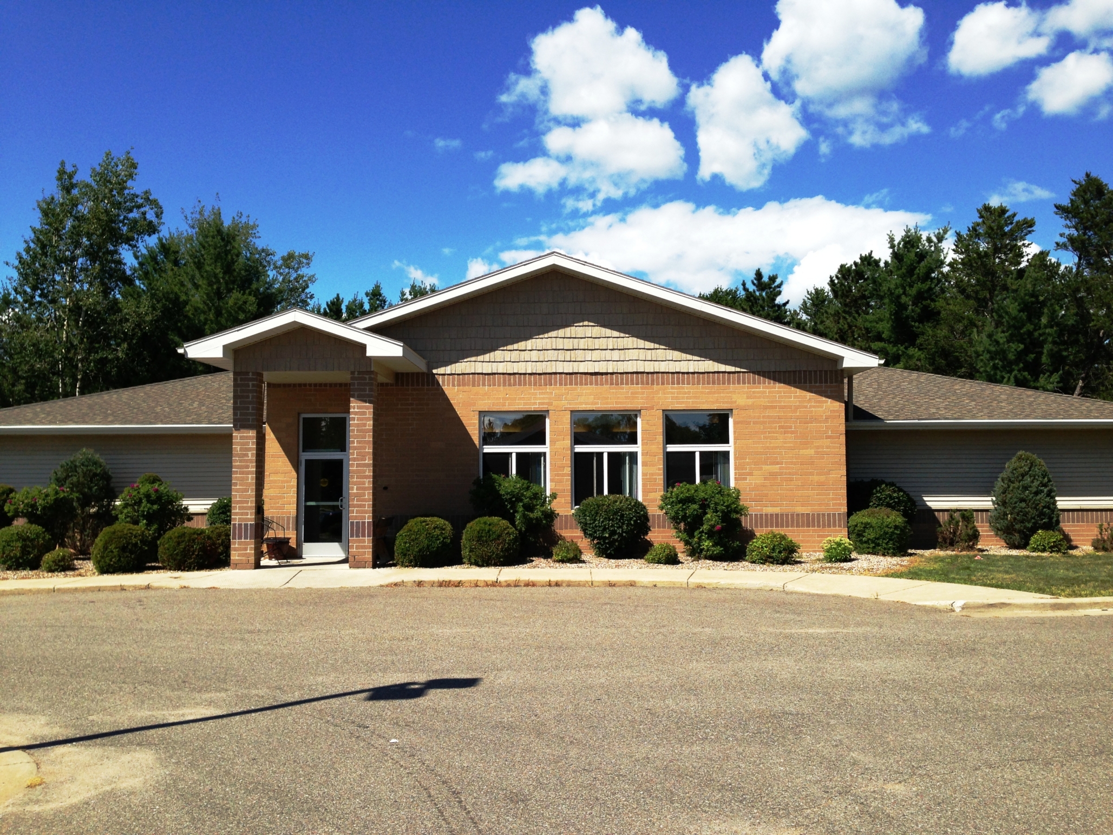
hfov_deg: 55.4
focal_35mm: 33
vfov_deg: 42.9
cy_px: 418
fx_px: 1061
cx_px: 556
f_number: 2.4
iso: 50
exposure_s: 1/1695
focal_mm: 4.13
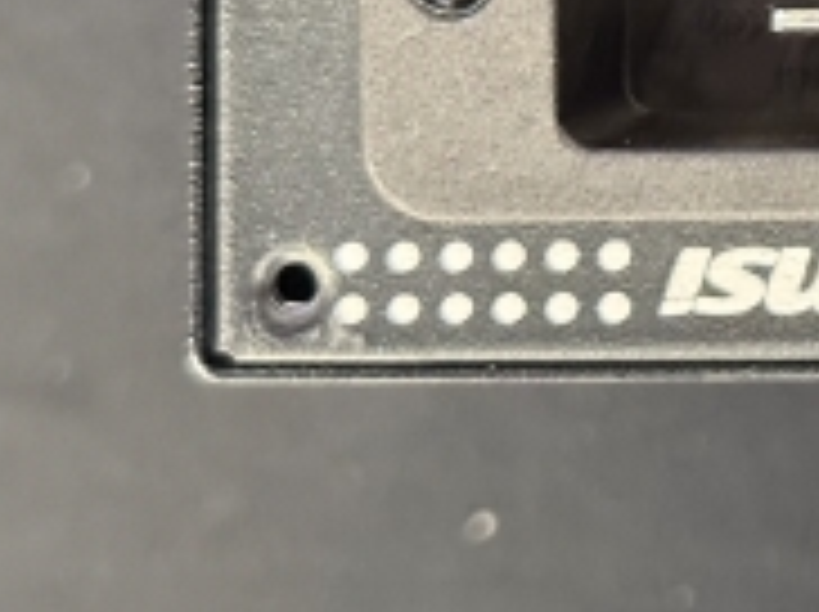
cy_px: -326
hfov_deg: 10.5
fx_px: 4182
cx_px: 1472
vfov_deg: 8.2
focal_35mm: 177
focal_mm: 6.76
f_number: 1.78
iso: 640
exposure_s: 1/30
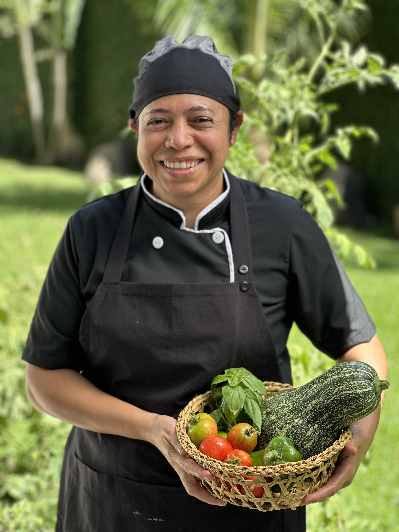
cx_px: 200
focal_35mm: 77
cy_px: 266
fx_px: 1183
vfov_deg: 25.3
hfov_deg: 19.1
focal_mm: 9
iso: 25
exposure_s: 1/121
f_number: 2.8
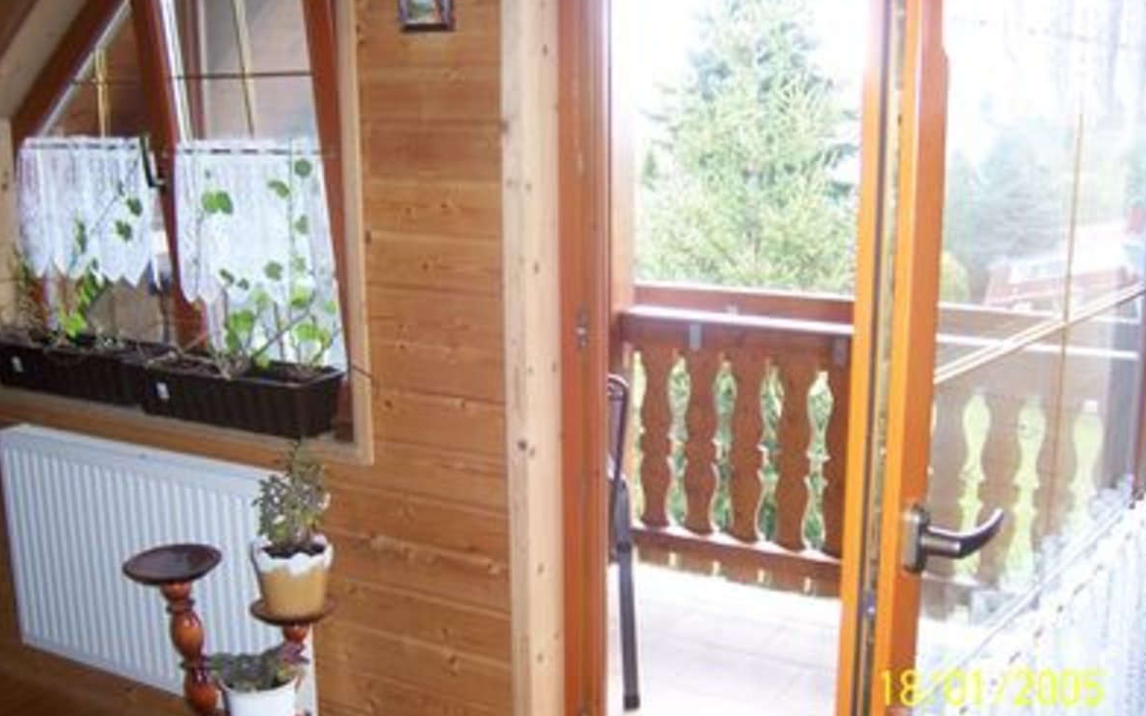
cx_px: 582
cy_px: 366
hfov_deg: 50.4
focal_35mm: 39
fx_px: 1218
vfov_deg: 32.8
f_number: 2.8
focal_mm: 6.2
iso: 125
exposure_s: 1/60
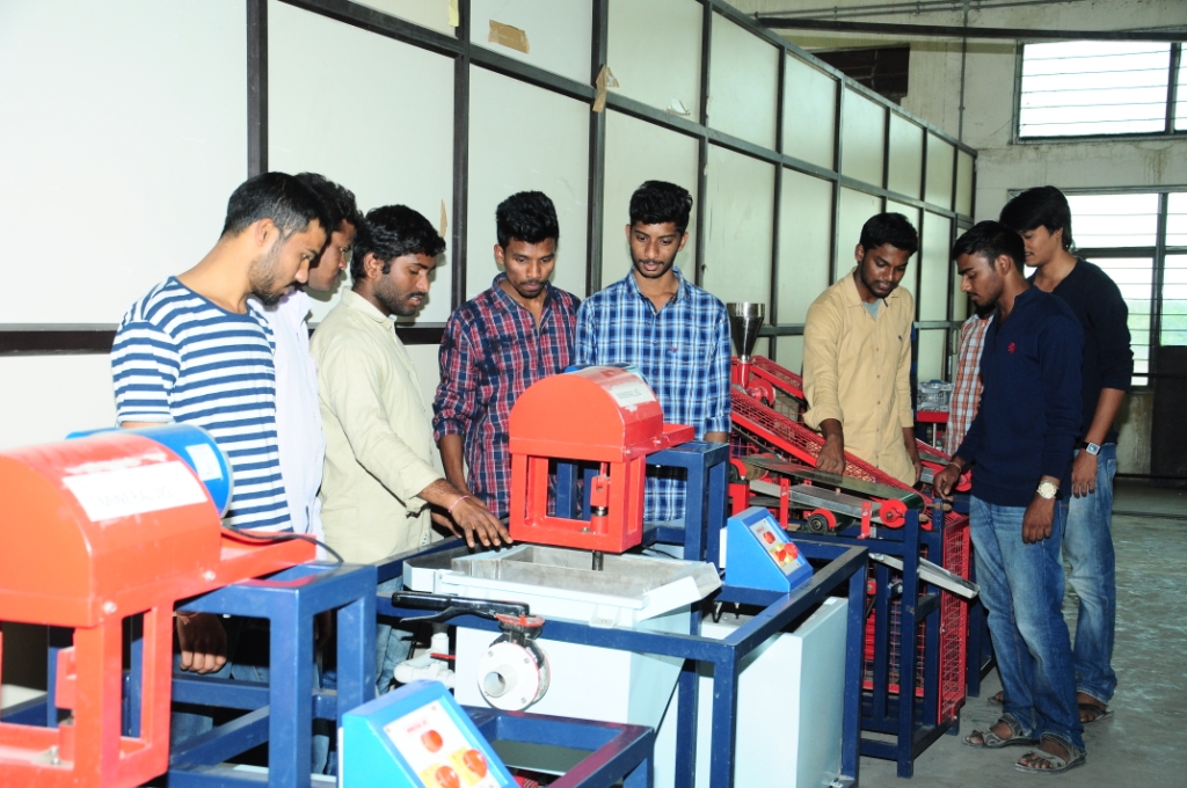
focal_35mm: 51
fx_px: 1679
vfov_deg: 26.4
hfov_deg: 38.9
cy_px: 394
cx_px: 594
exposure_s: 1/100
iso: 500
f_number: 5
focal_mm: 34
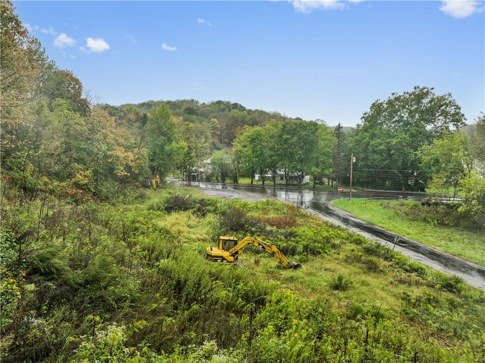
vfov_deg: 56.8
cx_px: 242
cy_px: 182
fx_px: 336
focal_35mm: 24
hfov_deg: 71.6
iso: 160
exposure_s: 1/500
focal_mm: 12.29
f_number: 2.8
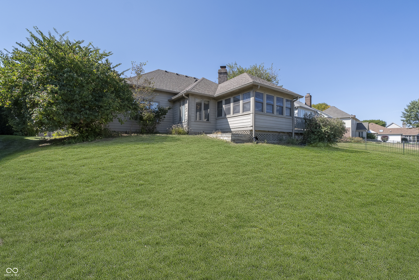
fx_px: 175
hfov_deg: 100.4
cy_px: 140
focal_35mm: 15
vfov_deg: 77.3
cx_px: 210
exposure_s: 1/800
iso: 320
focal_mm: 10
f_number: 6.4
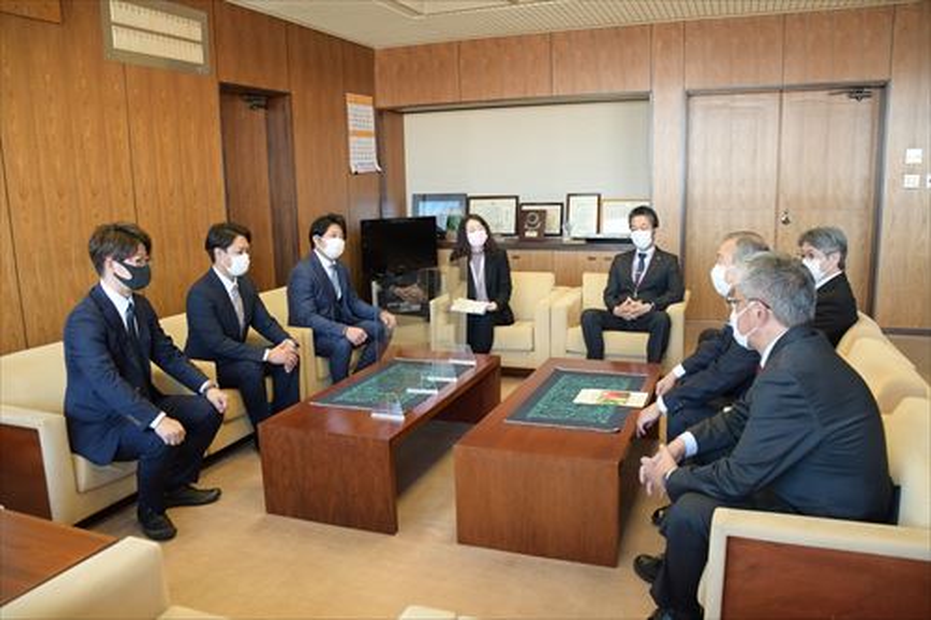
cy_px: 310
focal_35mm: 27
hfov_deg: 67.4
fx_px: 698
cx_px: 466
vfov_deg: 47.9
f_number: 5
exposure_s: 1/100
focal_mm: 18
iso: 640
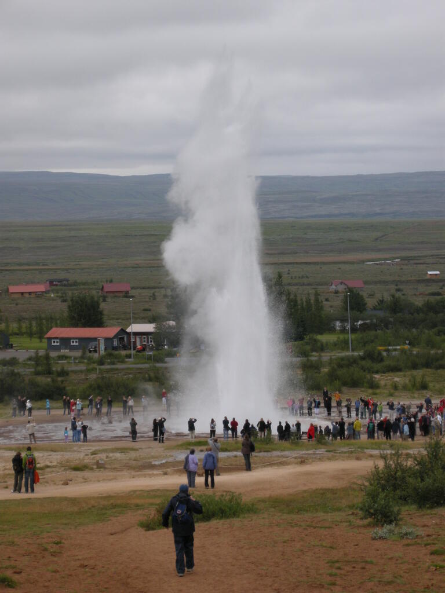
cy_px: 296
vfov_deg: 16.0
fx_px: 2108
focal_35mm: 123
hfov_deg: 12.0
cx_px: 222
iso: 100
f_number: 5.3
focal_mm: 26.3
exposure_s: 1/164
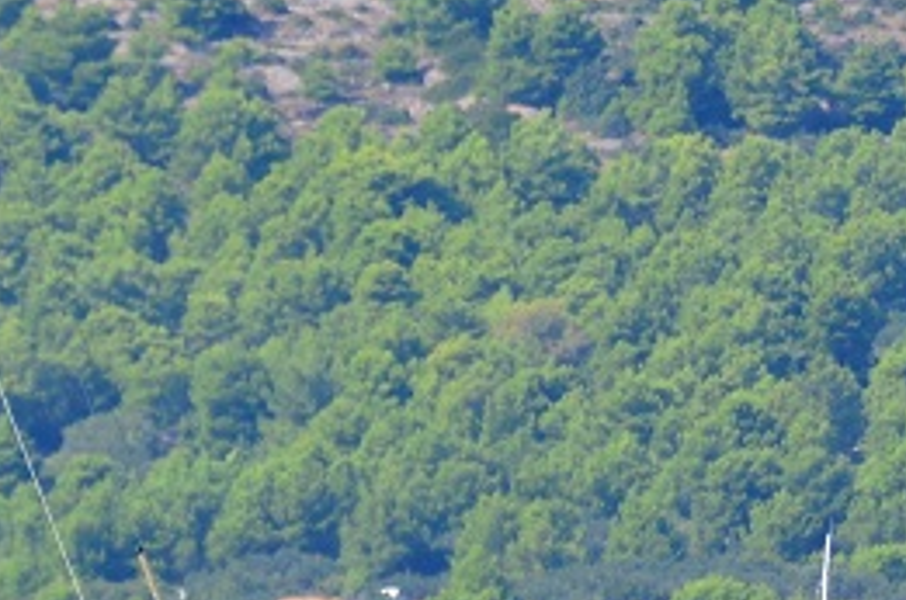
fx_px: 43232
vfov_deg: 0.8
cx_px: 335
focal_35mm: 1721
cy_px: 383
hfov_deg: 1.2
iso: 400
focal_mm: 300
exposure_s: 1/1000
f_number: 6.3
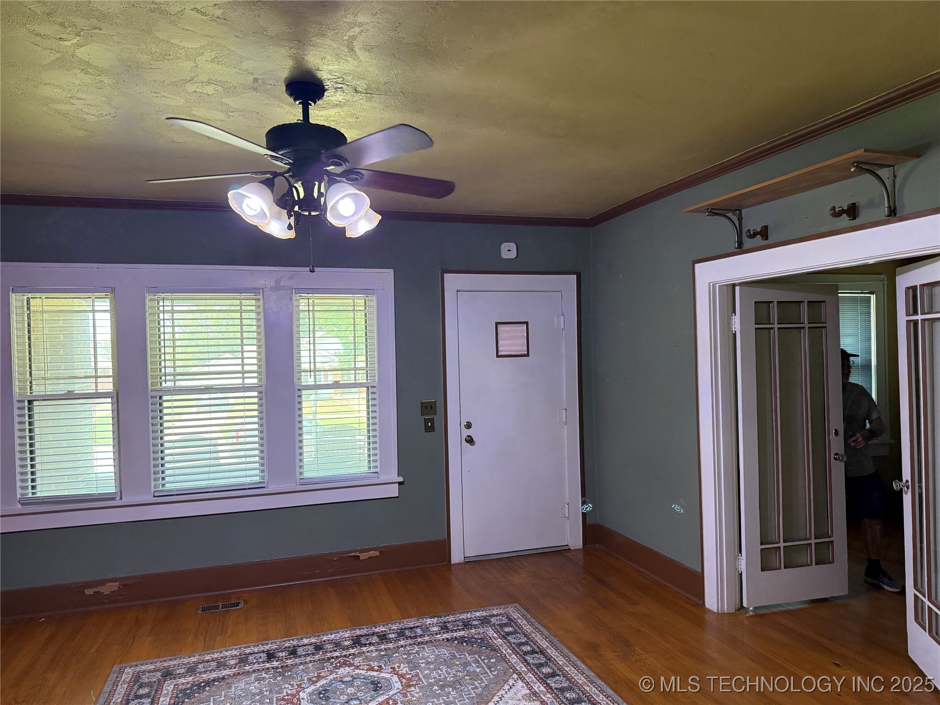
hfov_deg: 71.6
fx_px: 652
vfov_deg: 56.8
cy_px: 352
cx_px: 470
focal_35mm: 24
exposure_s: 1/120
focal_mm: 6.76
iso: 400
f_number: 1.78
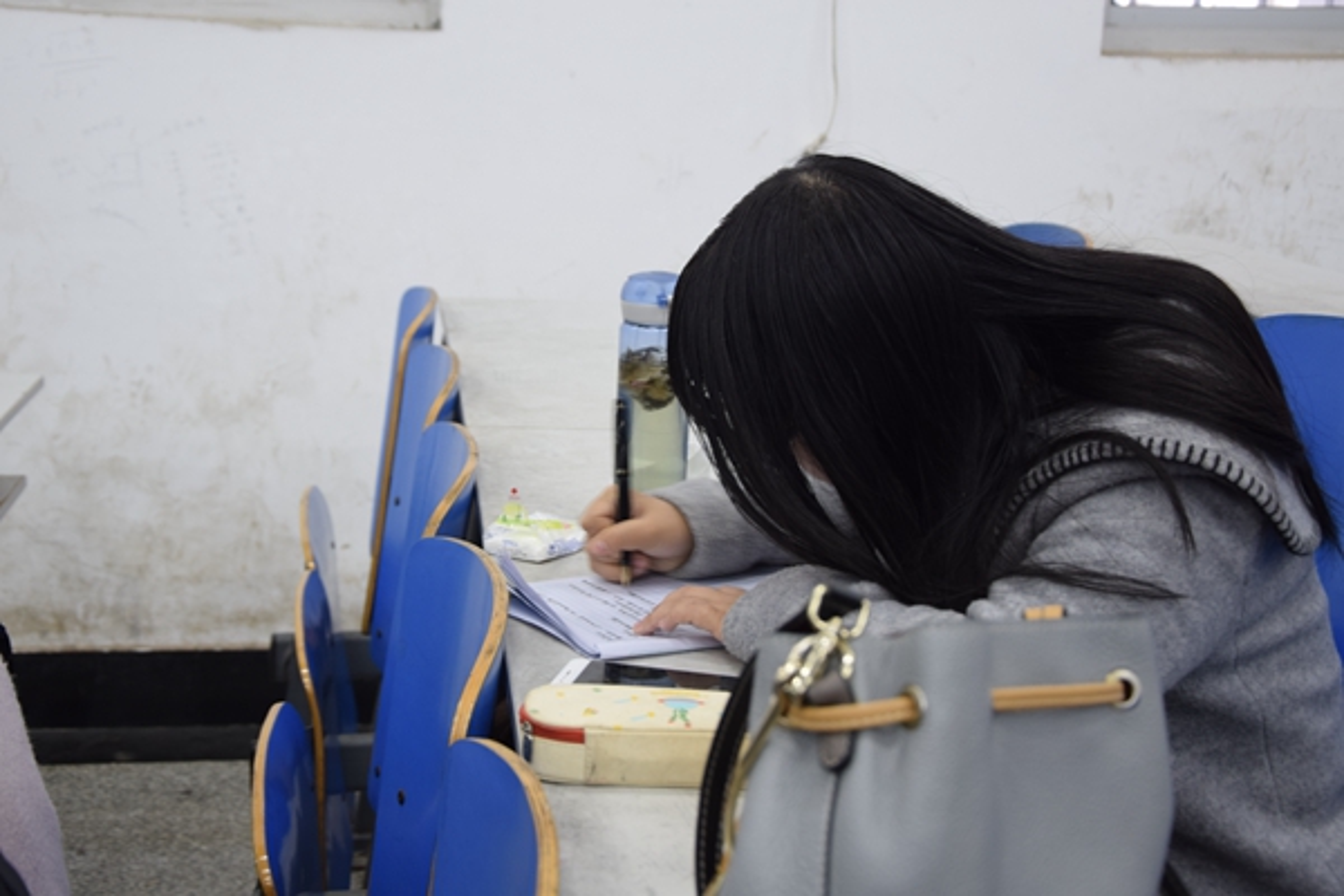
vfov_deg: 23.8
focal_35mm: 57
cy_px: 448
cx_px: 672
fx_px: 2128
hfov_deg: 35.1
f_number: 5
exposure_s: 1/10
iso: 400
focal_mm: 38
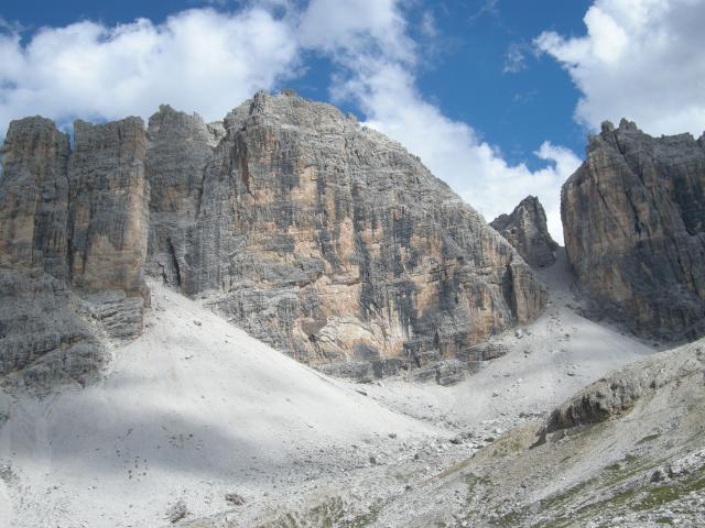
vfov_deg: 32.2
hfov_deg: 42.1
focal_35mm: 45
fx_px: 916
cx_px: 352
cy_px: 264
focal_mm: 9.6
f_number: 8.8
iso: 64
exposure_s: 1/170
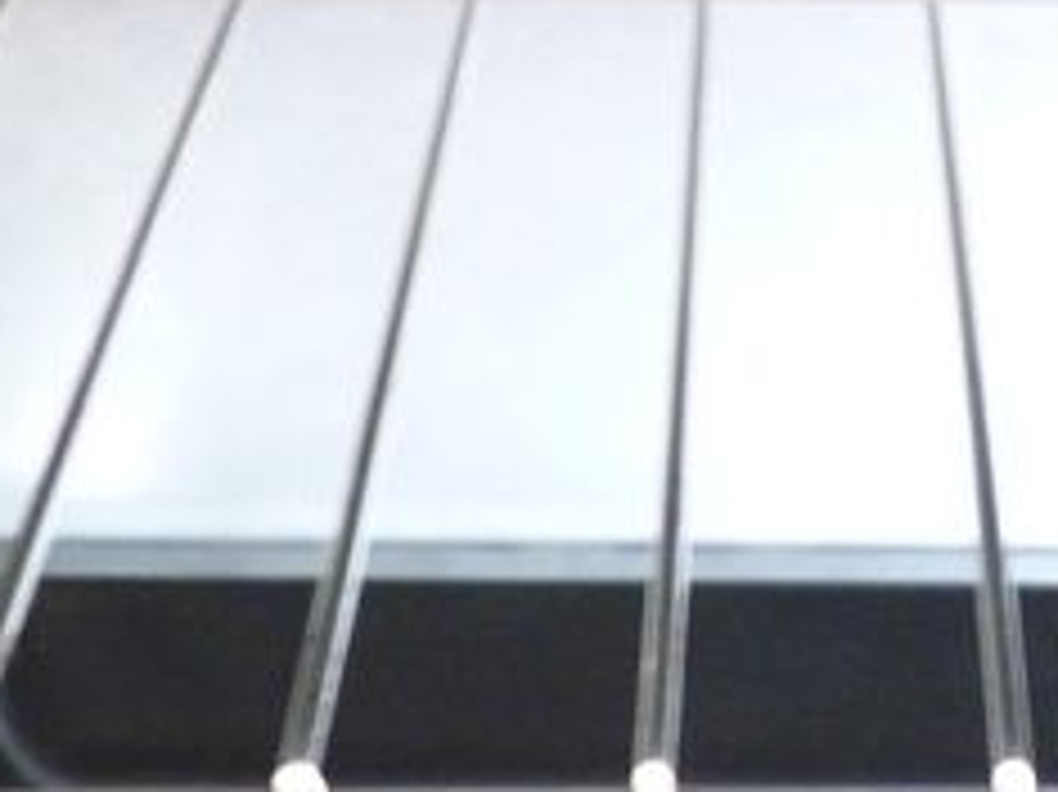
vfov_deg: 11.6
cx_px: 932
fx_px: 3513
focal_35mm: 115
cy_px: 1566
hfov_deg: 16.9
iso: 400
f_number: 2.8
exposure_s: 1/6
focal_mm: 4.8
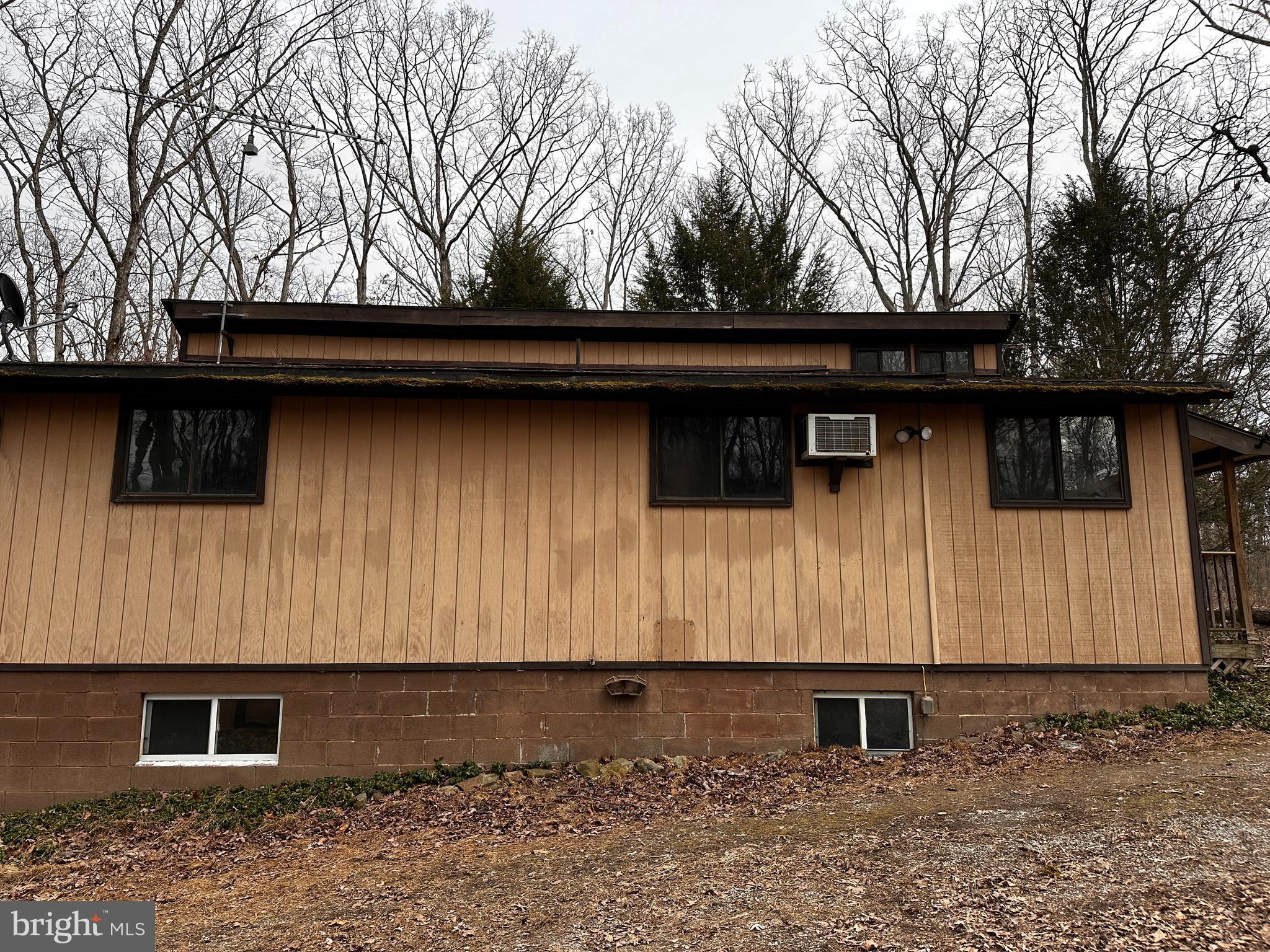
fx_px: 881
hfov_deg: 71.6
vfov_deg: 56.8
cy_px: 476
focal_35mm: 24
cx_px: 635
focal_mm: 6.86
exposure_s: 1/999
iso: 80
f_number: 1.78
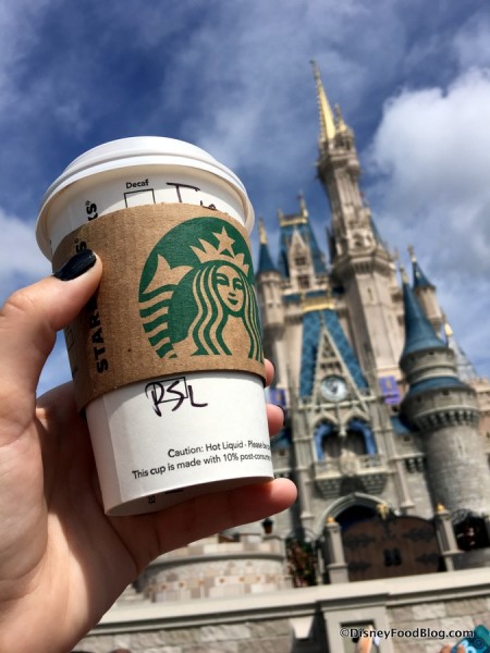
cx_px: 245
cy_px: 326
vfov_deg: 61.7
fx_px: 547
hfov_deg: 48.2
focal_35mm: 29
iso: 25
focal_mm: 4.15
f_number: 2.2
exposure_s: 1/3497
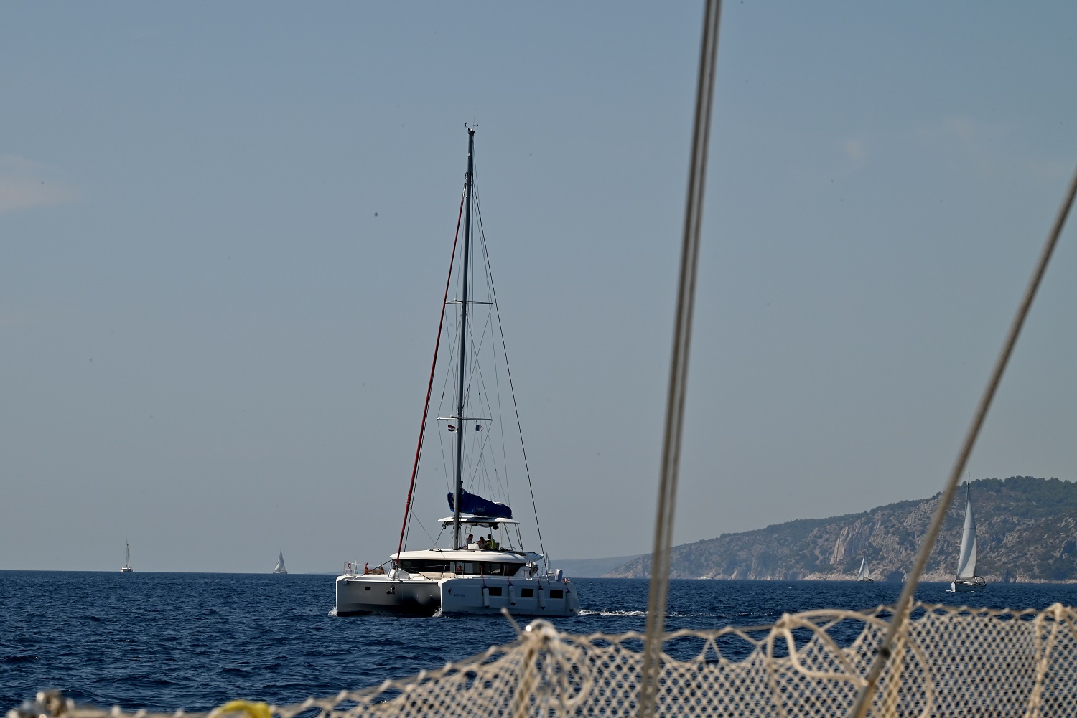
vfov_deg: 8.1
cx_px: 538
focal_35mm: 170
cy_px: 359
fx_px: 5087
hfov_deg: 12.1
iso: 280
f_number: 29
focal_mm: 170
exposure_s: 1/200
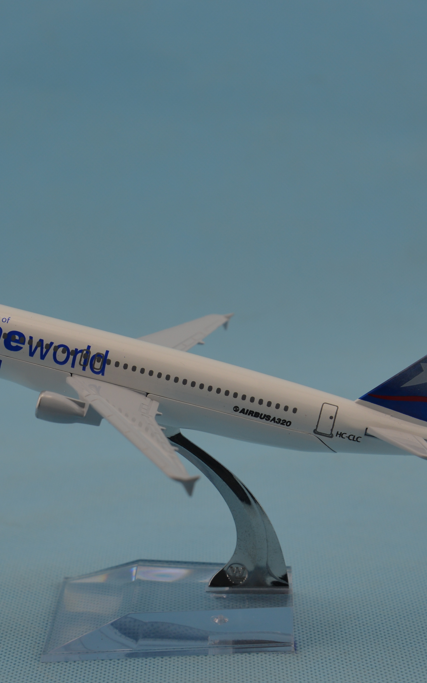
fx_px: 1936
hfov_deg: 12.6
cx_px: 171
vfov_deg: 20.0
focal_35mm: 104
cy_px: 372
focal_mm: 52
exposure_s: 1/160
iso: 200
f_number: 6.3
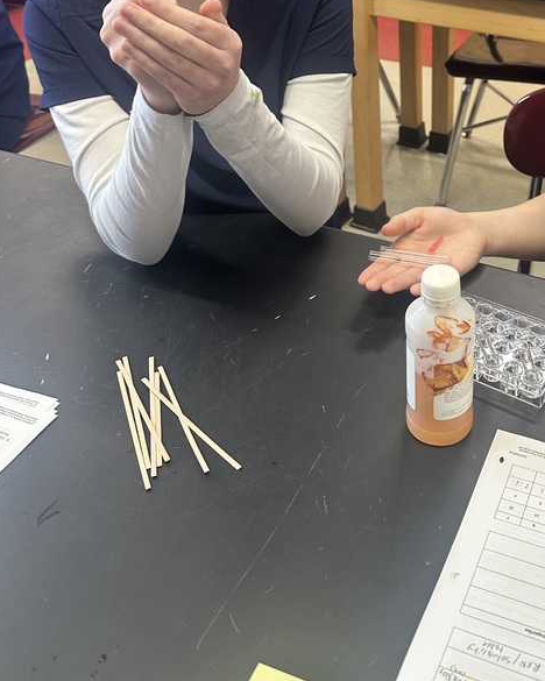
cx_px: 443
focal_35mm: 41
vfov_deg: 42.5
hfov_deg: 35.2
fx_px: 827
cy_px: 123
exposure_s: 1/60
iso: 160
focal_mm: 6.86
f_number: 1.78
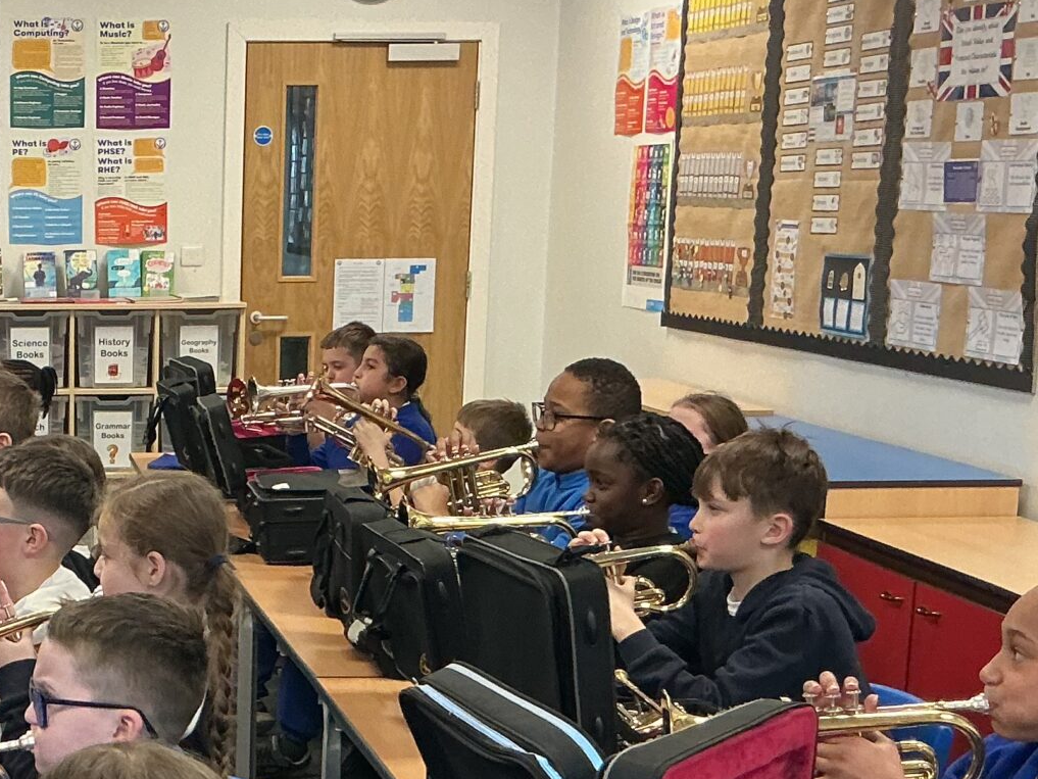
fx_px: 2189
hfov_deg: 25.5
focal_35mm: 73
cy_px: 624
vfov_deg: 20.0
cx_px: 26
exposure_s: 1/60
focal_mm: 3
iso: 125
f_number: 1.8
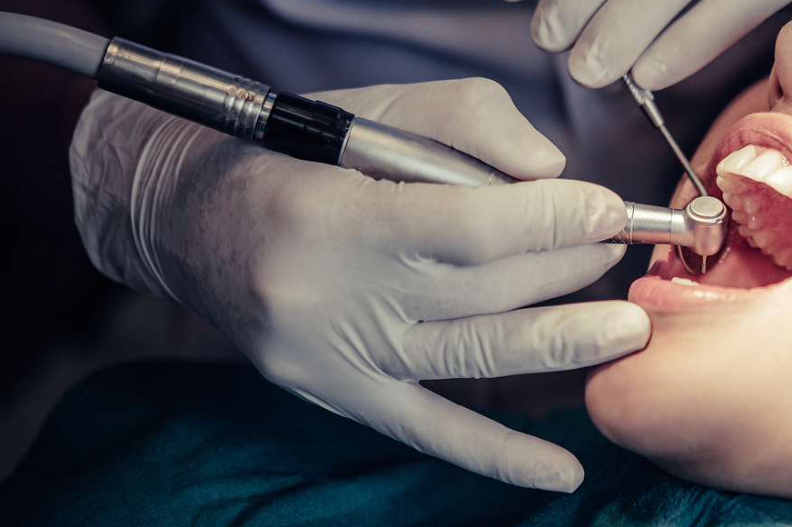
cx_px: 685
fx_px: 2286
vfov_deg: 13.1
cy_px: 280
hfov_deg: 19.4
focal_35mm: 104
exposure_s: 1/500
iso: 400
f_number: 3
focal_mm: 60
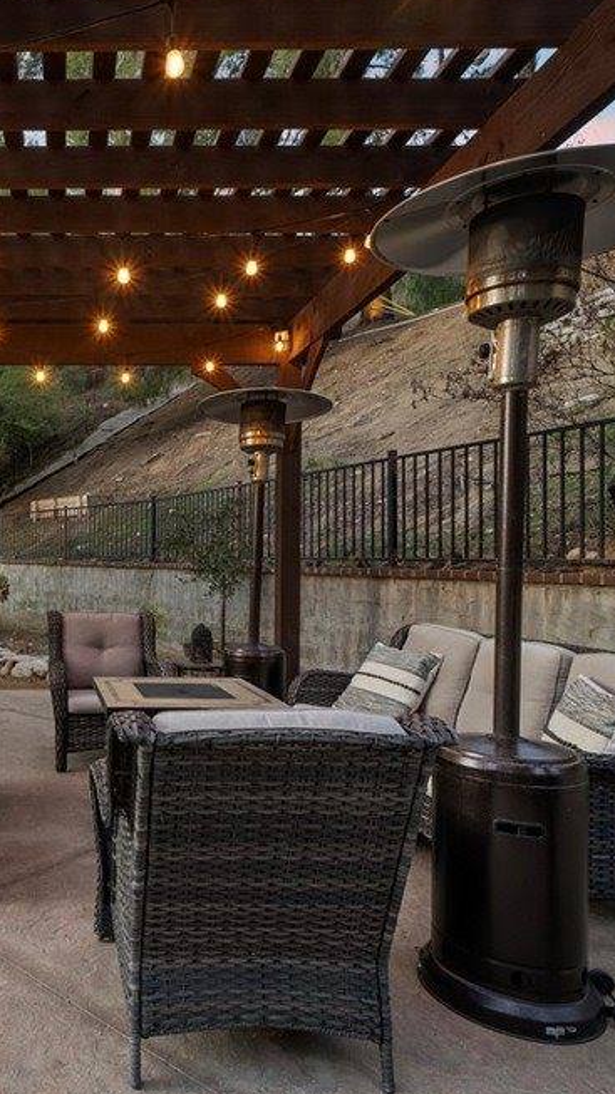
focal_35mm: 23
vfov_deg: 78.7
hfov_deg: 44.6
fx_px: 667
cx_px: 52
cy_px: 549
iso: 250
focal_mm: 14
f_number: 9
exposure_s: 1
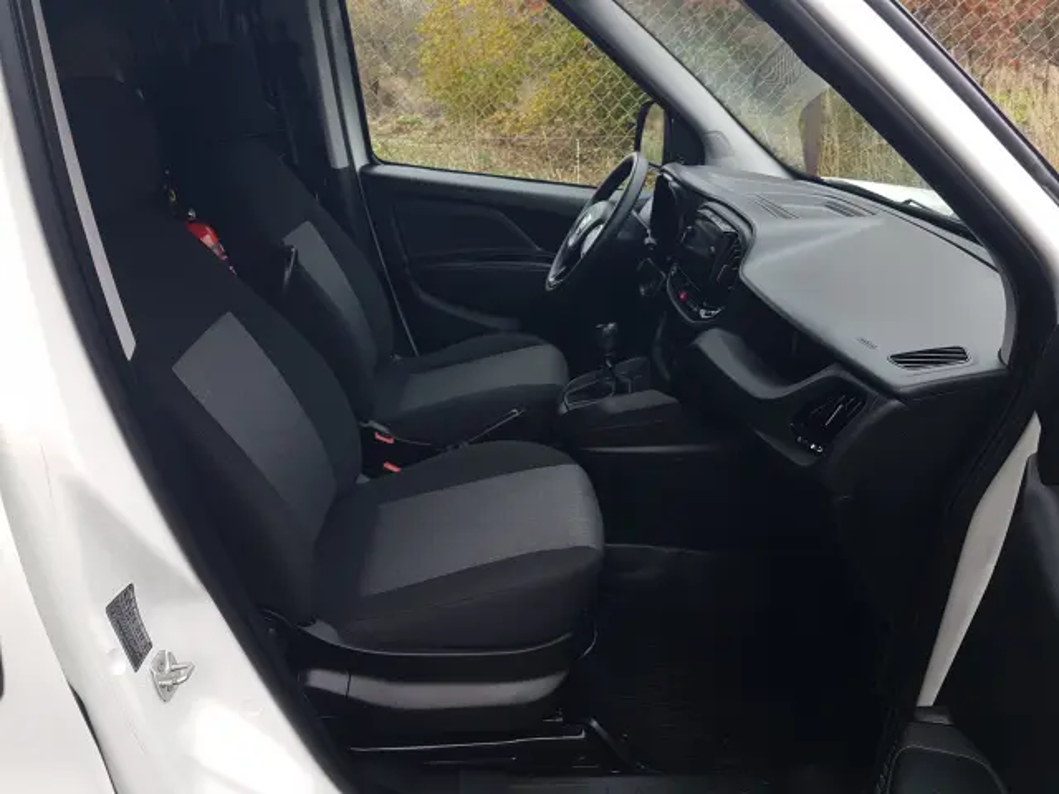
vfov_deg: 53.1
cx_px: 530
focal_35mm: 26
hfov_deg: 67.3
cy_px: 397
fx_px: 795
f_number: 1.7
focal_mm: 4.2
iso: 40
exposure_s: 1/134
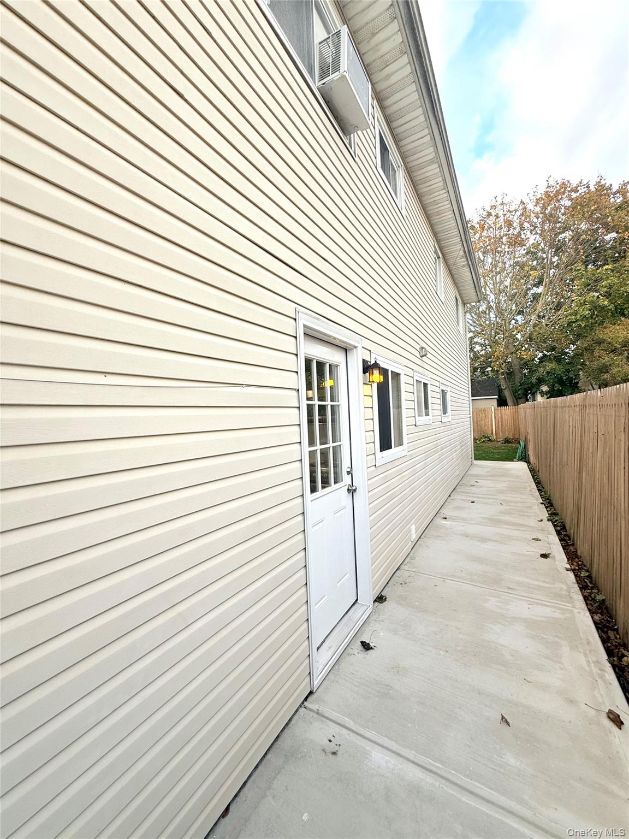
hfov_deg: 85.7
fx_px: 339
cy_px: 420
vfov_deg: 102.1
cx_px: 314
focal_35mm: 14
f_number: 2.2
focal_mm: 2.22
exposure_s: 1/231
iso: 64
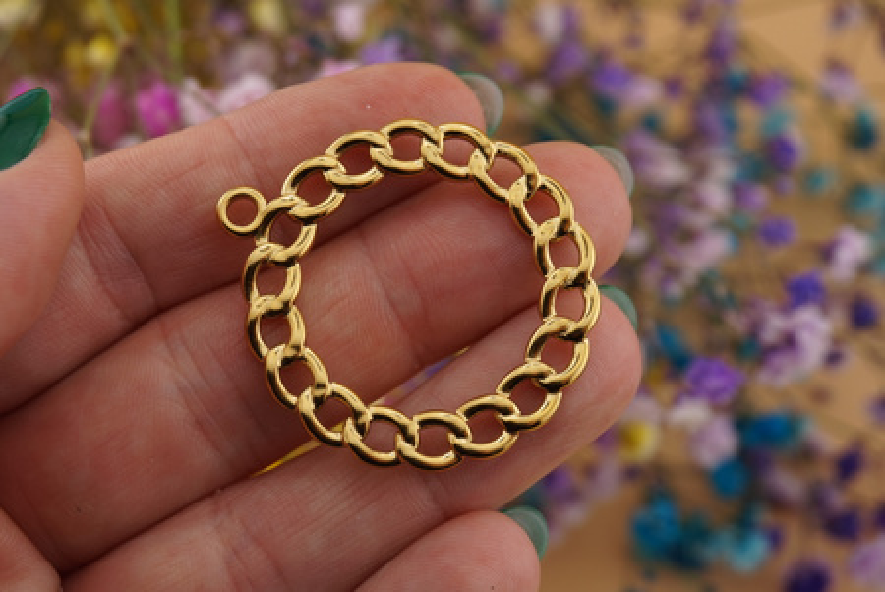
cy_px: 296
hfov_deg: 36.8
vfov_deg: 25.1
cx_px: 442
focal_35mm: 54
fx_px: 1329
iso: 100
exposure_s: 1/80
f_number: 7.1
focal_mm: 36
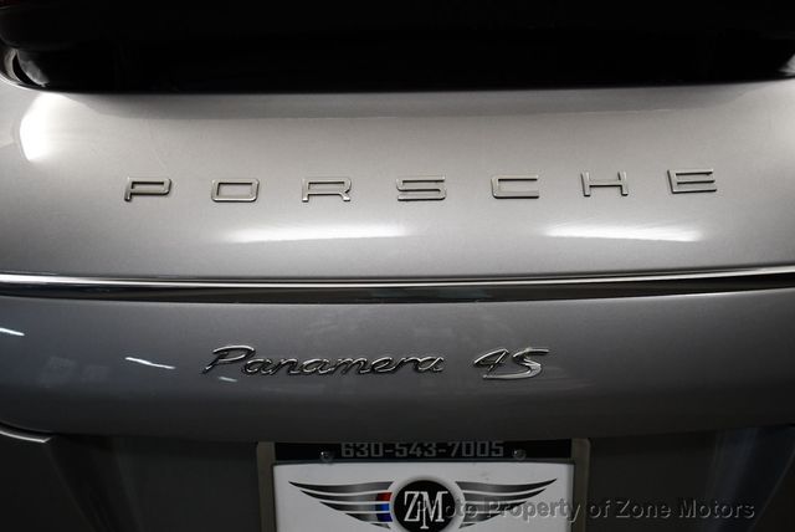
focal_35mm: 36
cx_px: 398
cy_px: 266
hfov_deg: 53.1
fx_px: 796
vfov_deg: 36.9
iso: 800
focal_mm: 18
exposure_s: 1/160
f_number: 3.5
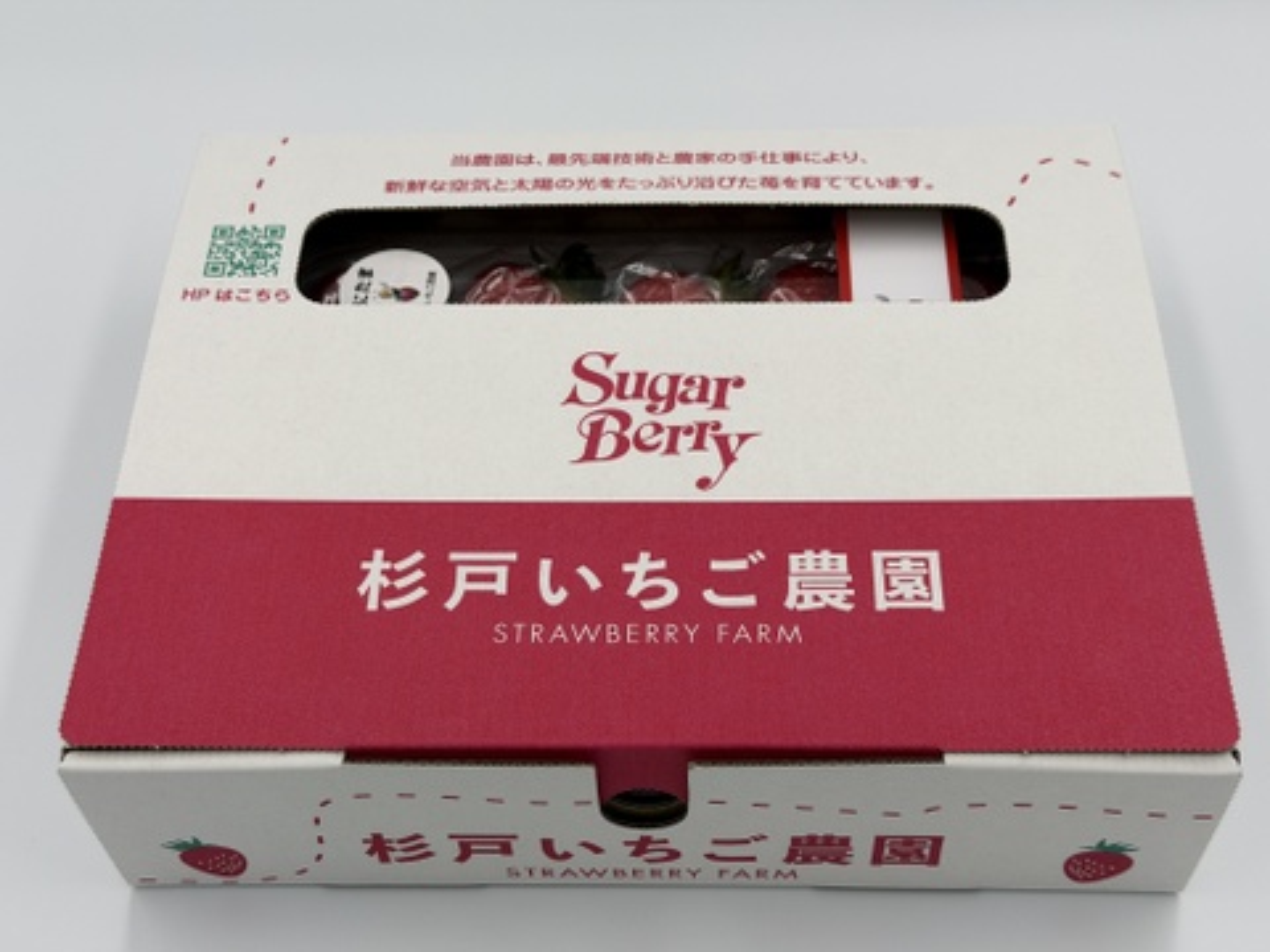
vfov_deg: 30.3
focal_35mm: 48
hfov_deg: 39.7
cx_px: 635
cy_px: 476
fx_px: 1761
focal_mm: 6.76
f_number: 1.78
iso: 80
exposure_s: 1/975
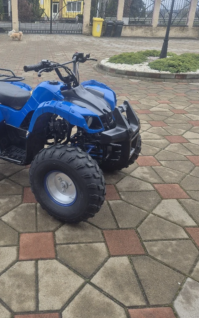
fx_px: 278
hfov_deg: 38.5
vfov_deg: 59.4
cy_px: 134
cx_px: 53
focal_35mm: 32
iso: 25
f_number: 1.8
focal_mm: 5.4
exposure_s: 1/385
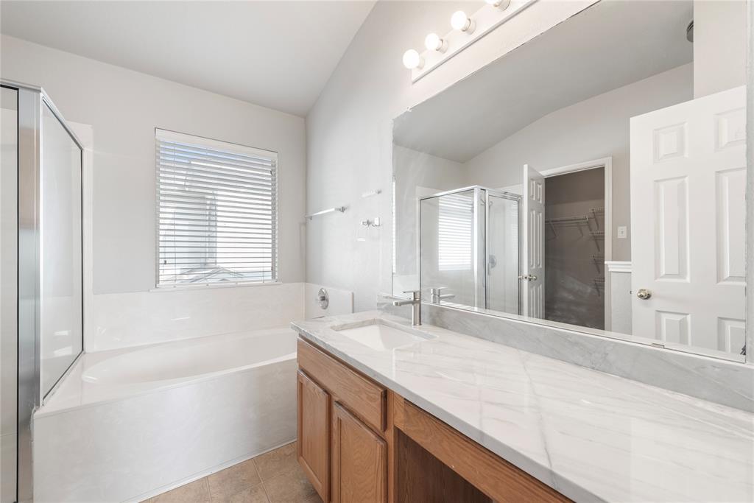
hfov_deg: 104.2
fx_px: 293
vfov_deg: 81.2
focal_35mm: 14
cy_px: 252
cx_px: 377
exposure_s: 1/10
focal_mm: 14
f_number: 8
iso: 400
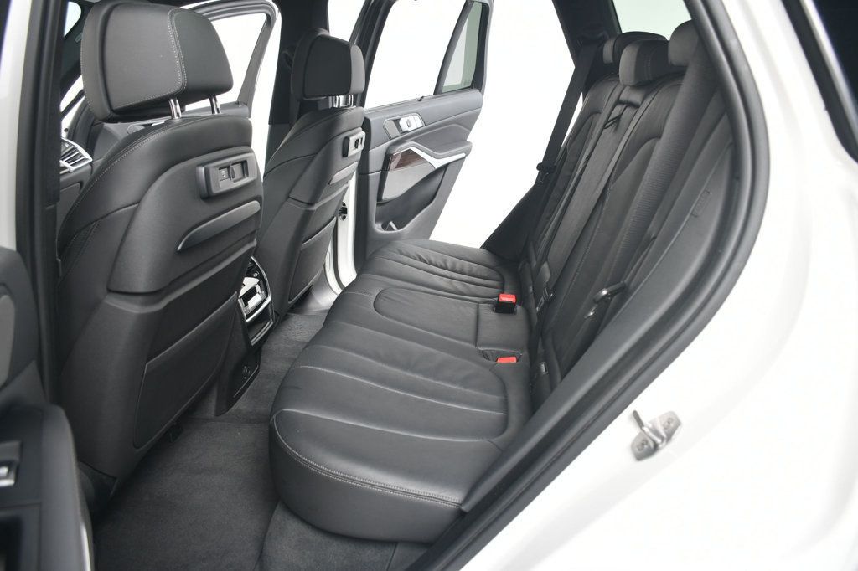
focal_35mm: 27
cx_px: 429
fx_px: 643
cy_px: 286
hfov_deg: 67.4
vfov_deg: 47.9
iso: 100
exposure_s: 1/160
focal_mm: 18
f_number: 4
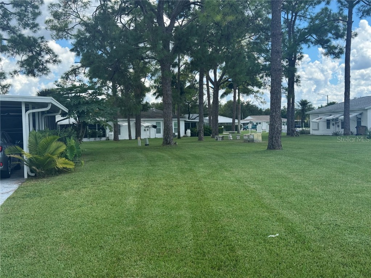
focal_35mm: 48
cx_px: 186
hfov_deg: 39.7
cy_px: 139
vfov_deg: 30.3
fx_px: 514
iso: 64
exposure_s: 1/2331
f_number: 1.78
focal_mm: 6.76
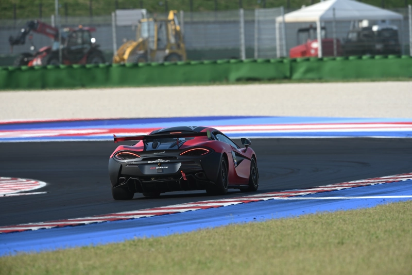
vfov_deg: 2.5
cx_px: 206
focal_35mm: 560
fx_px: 6407
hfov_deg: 3.7
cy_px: 138
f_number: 6.3
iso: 50
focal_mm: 560
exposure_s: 1/250
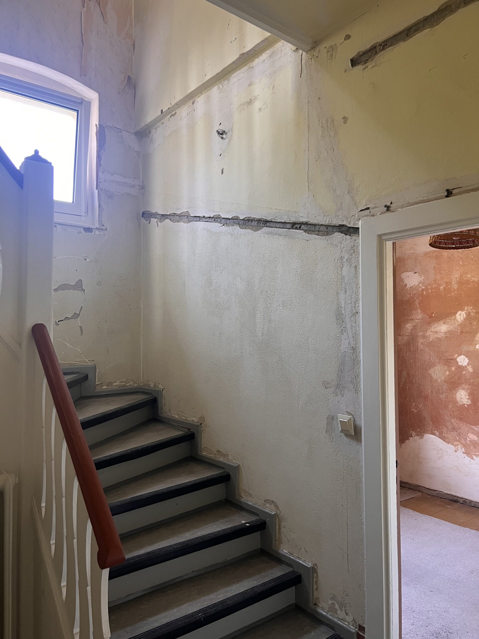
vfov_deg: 67.3
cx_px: 240
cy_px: 320
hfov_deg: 53.1
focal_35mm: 26
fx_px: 480
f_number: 1.5
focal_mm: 5.7
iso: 200
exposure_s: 1/60
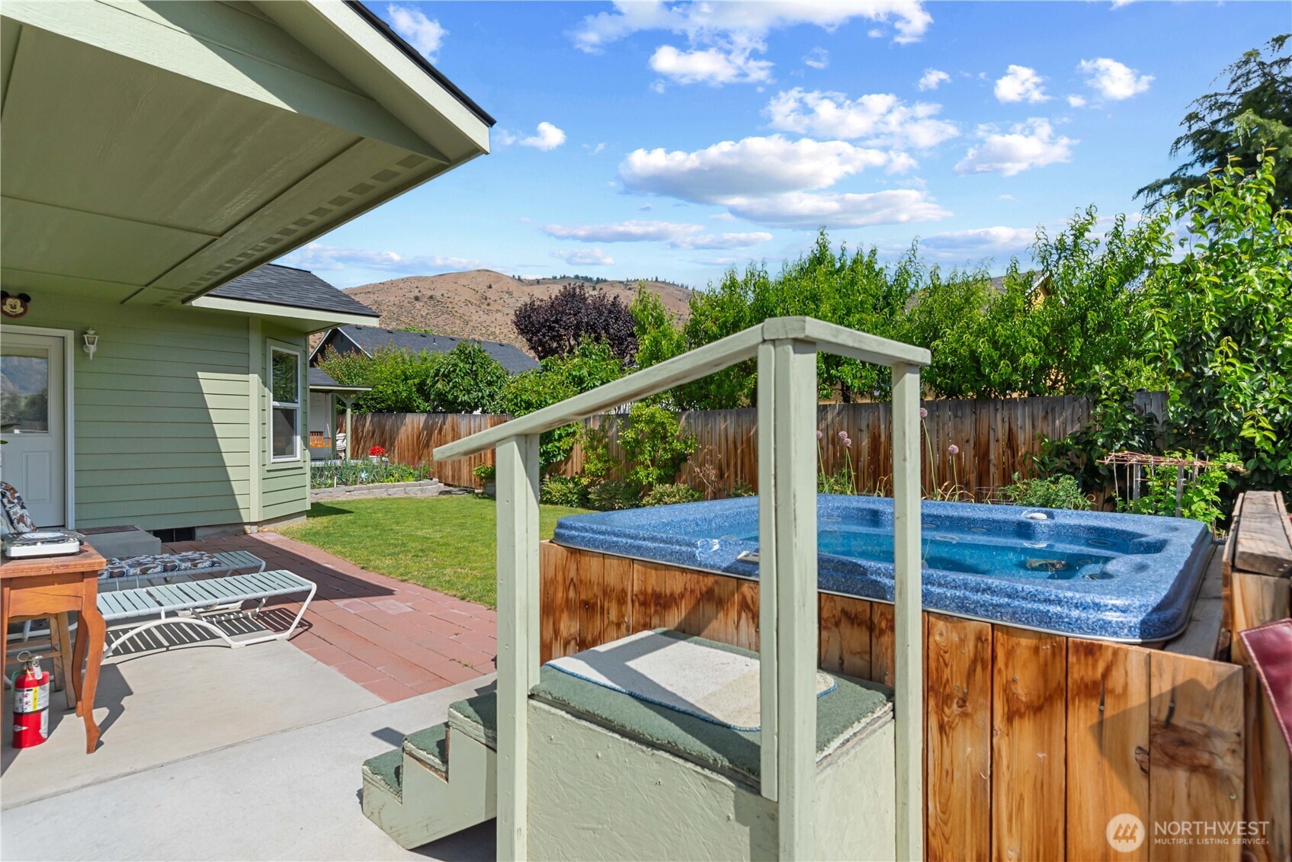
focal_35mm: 18
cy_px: 431
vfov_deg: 67.4
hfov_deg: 90.0
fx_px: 646
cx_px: 646
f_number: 7.1
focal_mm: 18
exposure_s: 1/2000
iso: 100
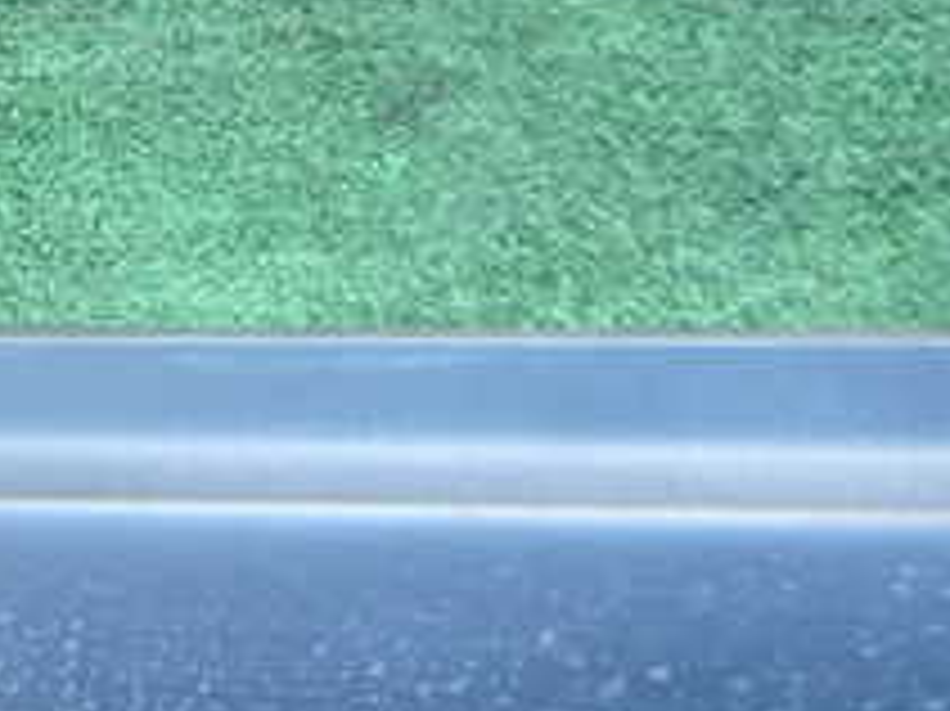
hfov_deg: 24.6
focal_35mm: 71
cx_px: -216
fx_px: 1947
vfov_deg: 20.3
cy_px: 630
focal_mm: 4.5
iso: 160
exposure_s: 1/125
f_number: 2
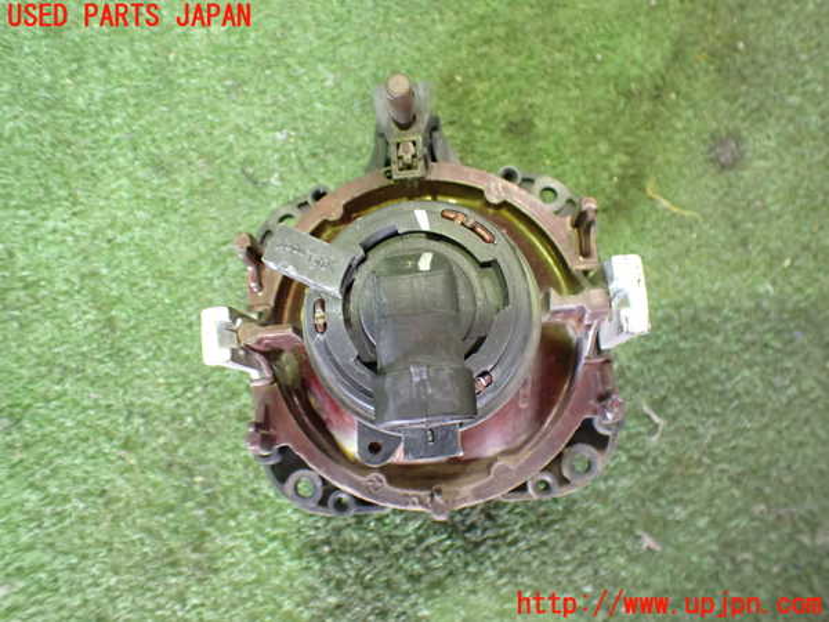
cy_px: 311
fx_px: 718
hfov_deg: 60.0
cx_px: 414
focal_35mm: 30
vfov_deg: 46.8
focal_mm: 5.4
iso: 800
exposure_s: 1/30
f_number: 2.3
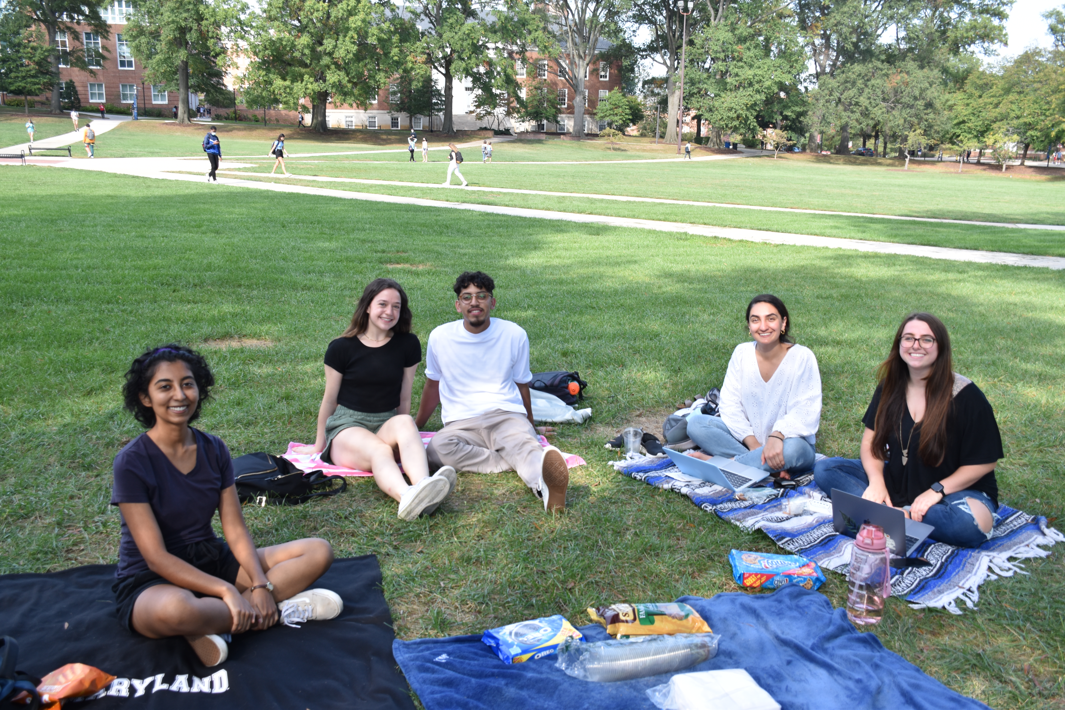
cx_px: 532
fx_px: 976
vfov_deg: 40.0
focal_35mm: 33
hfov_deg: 57.2
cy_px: 355
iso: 200
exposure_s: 1/200
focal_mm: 22
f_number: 6.3
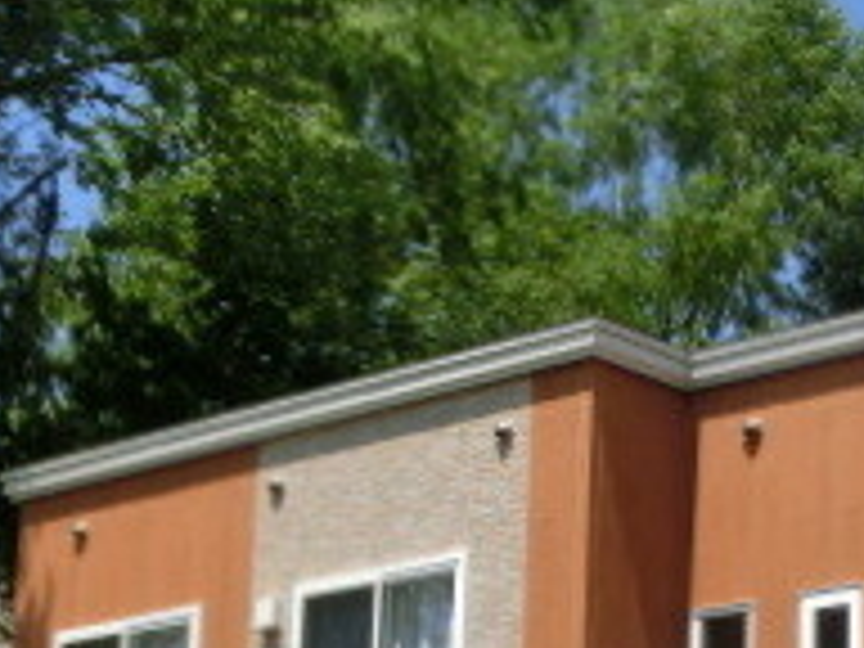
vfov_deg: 14.4
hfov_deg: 18.8
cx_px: 958
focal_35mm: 100
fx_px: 2496
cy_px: 747
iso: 80
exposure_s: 1/160
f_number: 8.9
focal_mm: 5.36
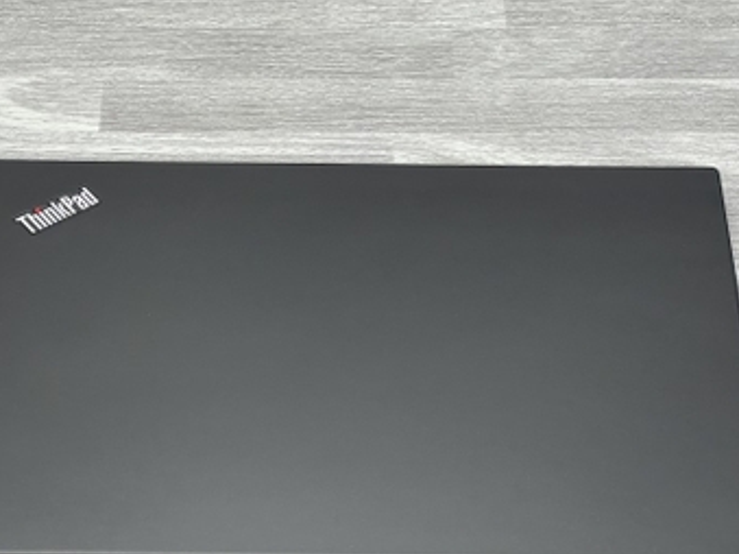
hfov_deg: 18.0
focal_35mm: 109
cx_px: 338
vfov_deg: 13.6
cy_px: 318
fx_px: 2326
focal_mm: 9
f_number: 2.8
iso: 250
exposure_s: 1/50
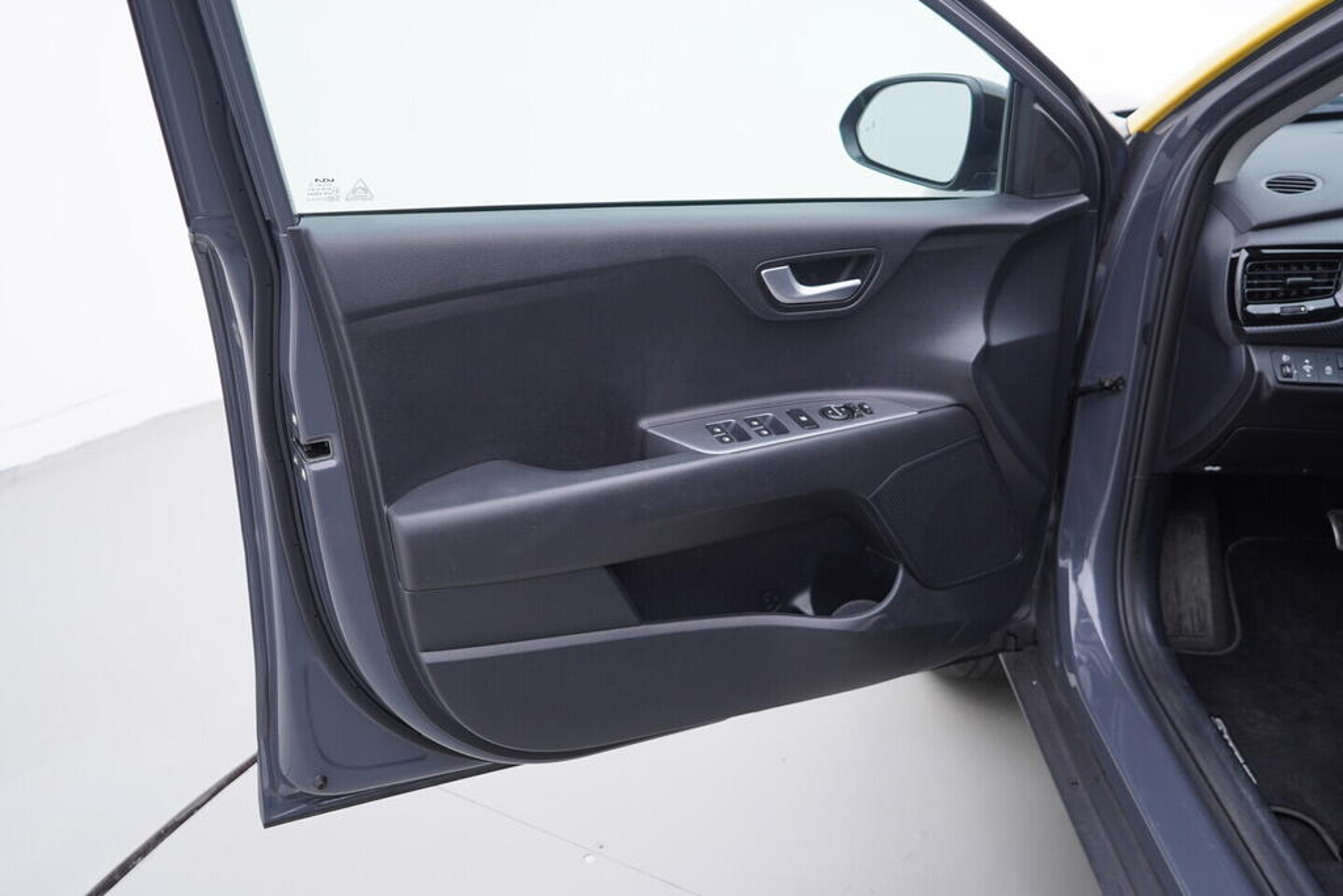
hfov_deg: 53.1
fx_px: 1343
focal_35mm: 36
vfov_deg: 36.9
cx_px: 672
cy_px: 448
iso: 125
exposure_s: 1/50
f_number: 3.2
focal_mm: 24
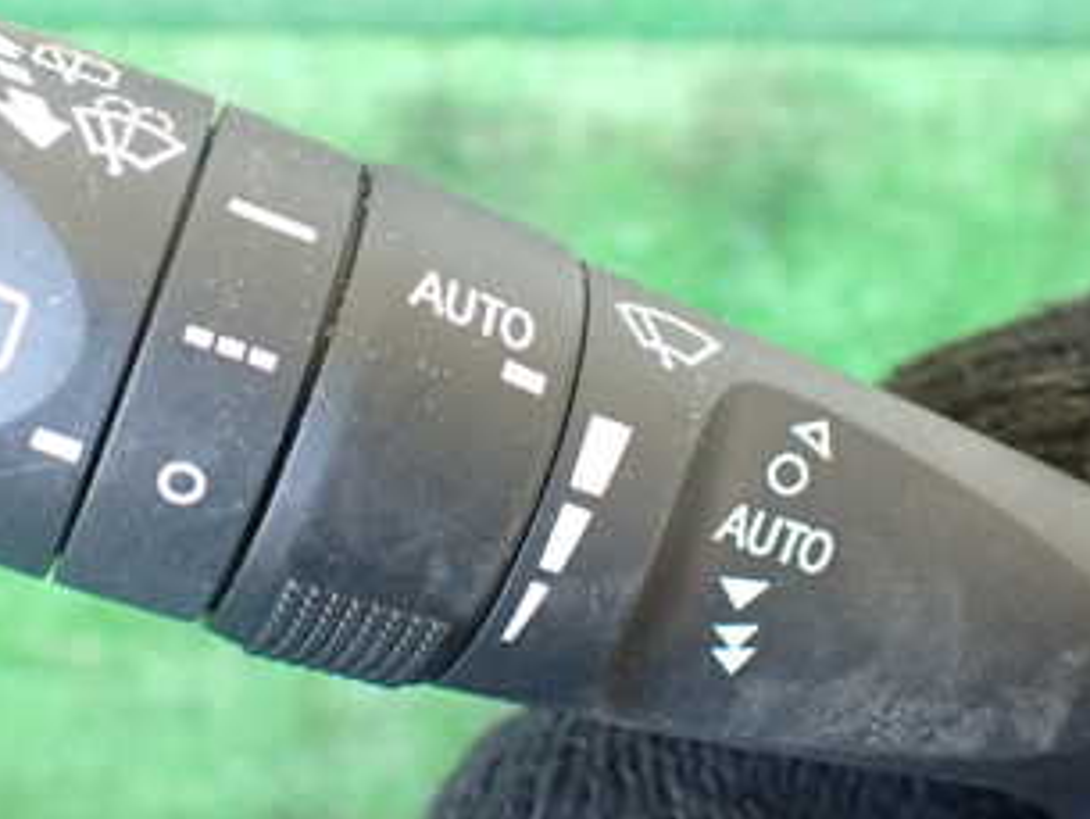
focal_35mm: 59
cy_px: 368
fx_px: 1859
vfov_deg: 24.8
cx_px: 486
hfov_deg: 32.7
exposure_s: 1/50
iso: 800
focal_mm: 5.4
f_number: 2.3
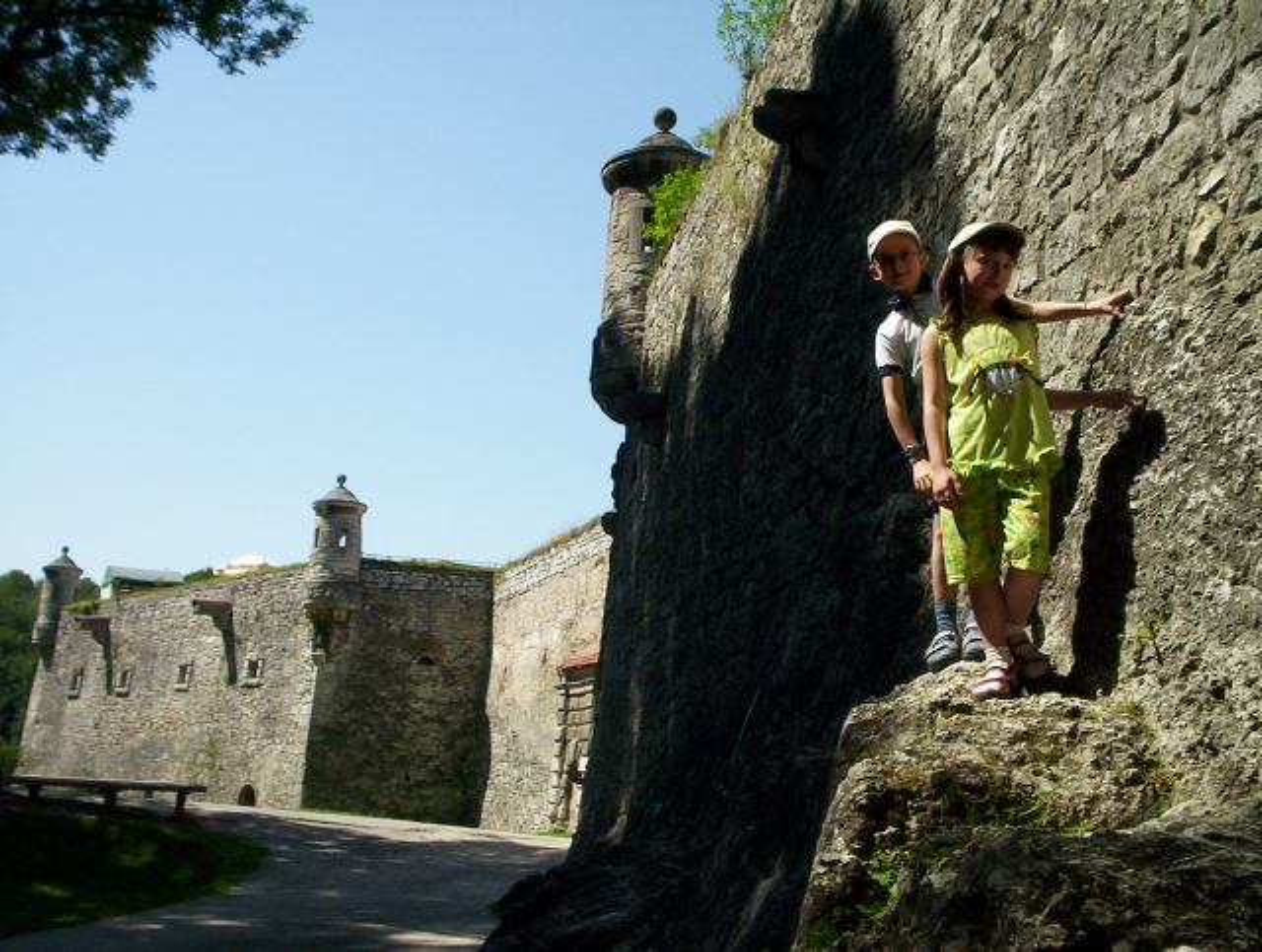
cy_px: 476
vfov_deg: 37.9
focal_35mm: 38
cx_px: 631
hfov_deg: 48.9
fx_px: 1388
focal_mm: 4.99
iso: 100
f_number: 4.5
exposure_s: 1/796
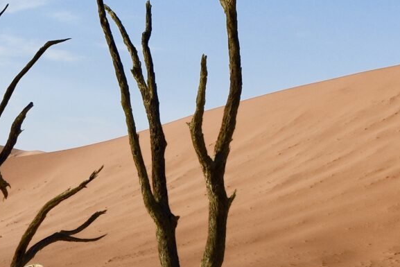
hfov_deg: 15.4
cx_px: 211
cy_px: 109
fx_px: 1478
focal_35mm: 133
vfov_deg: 10.3
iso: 200
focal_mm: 20
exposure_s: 1/320
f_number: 9
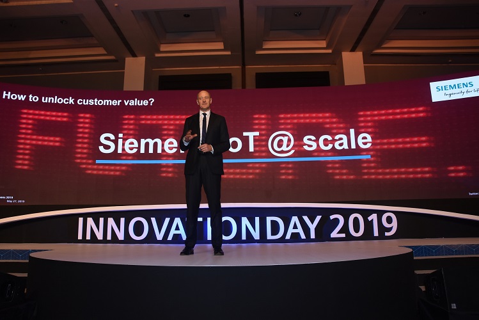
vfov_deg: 48.0
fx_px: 359
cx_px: 240
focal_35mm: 27
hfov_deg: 67.4
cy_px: 160
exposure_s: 1/125
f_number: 5.6
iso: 800
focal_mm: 18
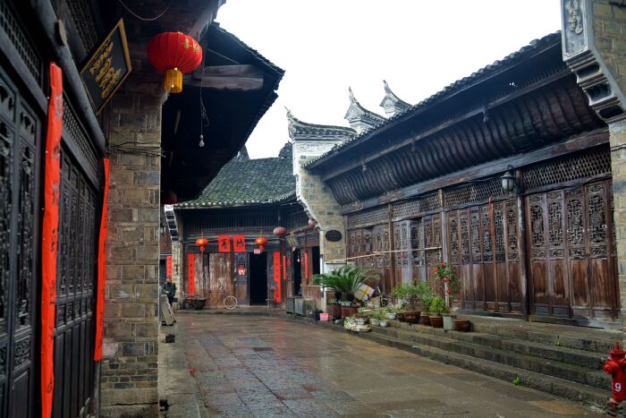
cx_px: 313
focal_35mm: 33
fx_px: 574
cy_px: 209
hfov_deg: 57.2
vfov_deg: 40.0
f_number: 4.5
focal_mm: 22
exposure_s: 1/80
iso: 400
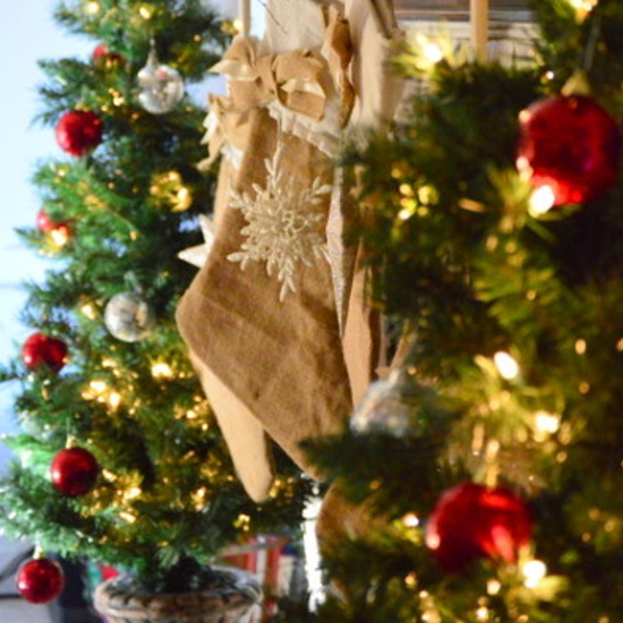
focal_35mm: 107
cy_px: 206
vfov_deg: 16.3
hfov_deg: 16.3
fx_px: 2172
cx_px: 312
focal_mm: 55
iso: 6400
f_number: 4
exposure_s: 1/100
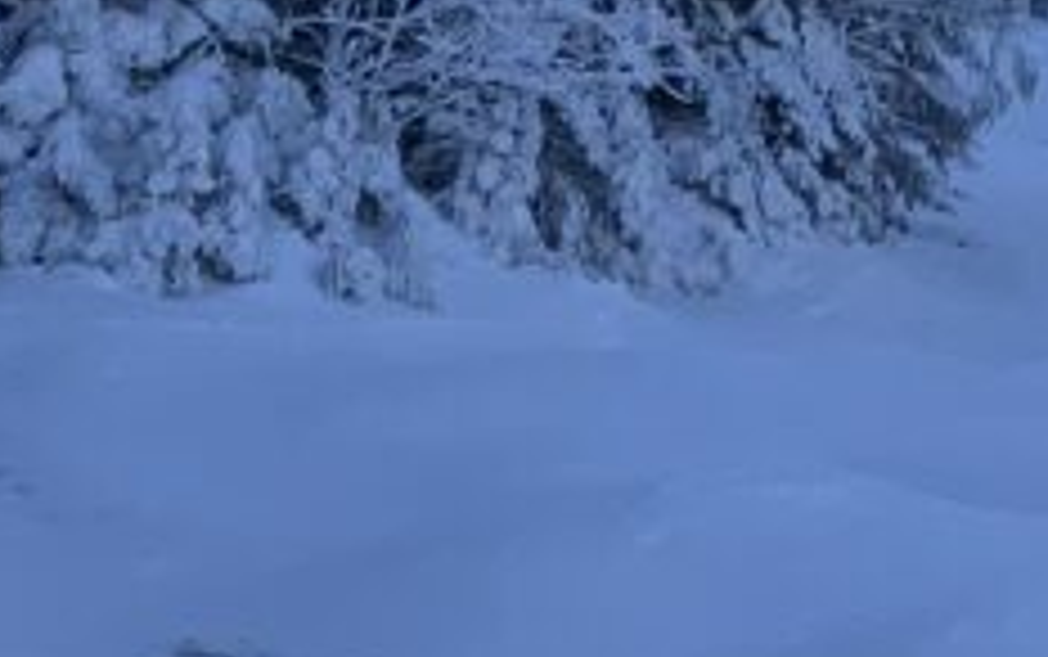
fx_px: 6917
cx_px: 1354
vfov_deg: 5.3
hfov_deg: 8.5
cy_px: -616
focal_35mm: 242
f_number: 2.4
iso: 16
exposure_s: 1/1199
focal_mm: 6
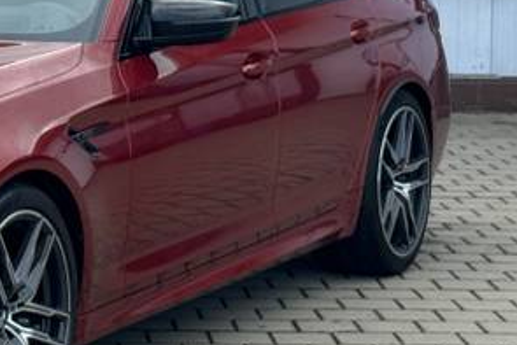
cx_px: -14
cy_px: 39
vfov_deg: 8.2
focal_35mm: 168
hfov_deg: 12.1
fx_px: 2414
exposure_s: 1/1094
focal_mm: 6.76
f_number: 1.78
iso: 64
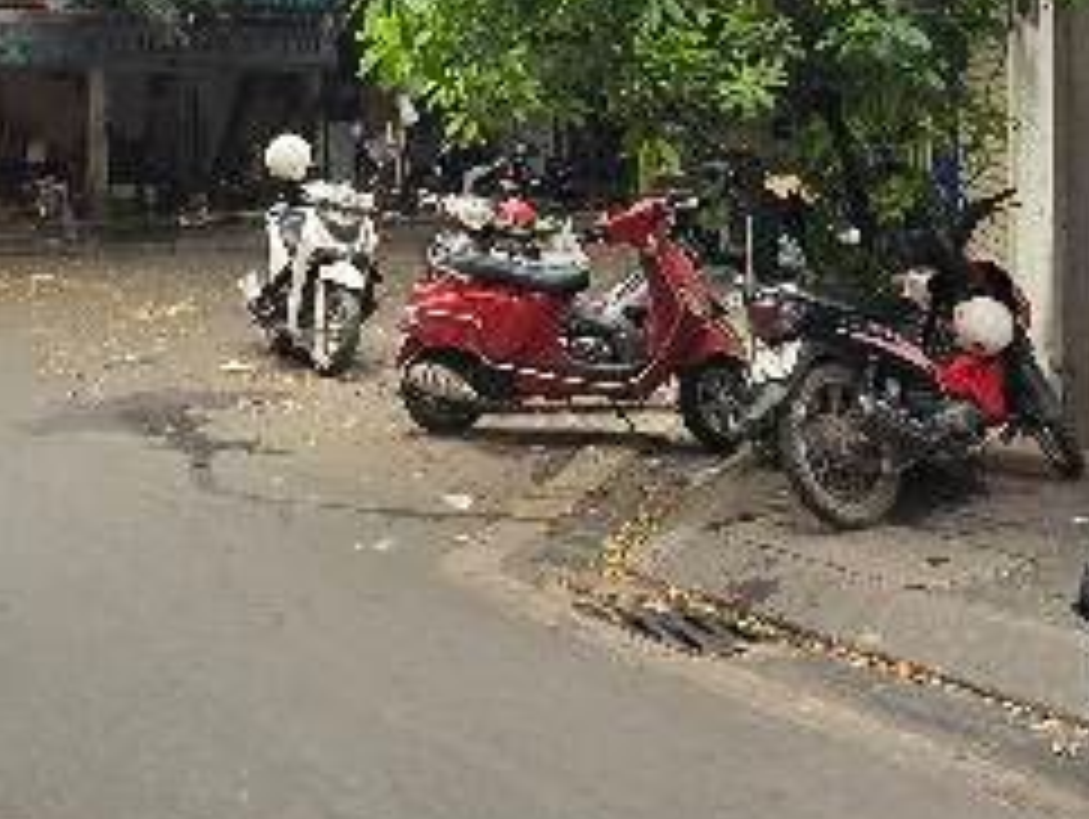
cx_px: 392
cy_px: 230
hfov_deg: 34.7
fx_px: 1732
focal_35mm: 55
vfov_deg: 26.3
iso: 50
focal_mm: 2.2
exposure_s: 1/427
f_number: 2.2
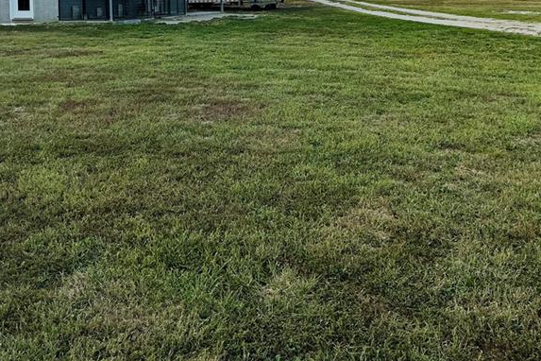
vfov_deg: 32.0
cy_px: 16
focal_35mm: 39
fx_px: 586
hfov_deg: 49.6
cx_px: 270
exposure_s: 1/816
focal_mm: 3
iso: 25
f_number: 1.8
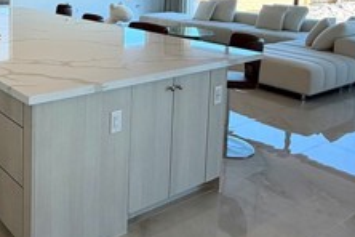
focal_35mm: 42
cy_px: 3
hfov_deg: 42.6
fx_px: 414
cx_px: 37
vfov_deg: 29.9
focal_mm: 2.22
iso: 64
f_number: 2.2
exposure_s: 1/120
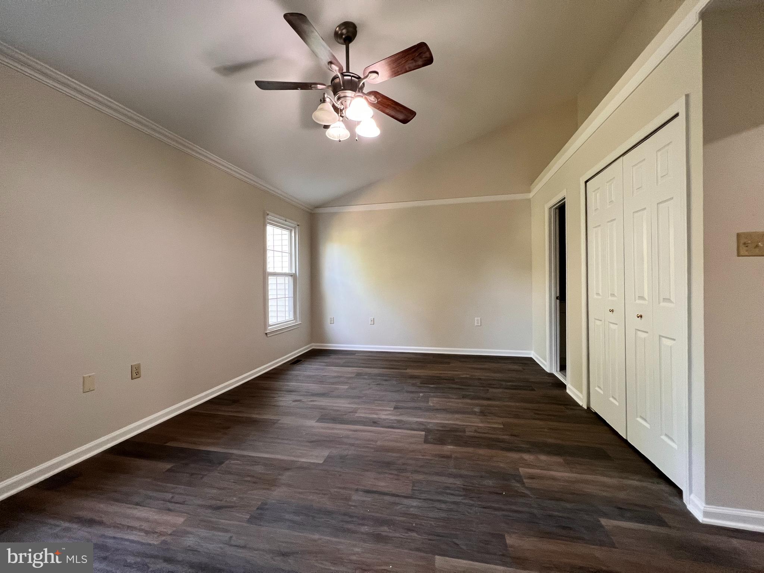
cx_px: 382
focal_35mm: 13
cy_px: 286
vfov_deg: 89.9
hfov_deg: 106.2
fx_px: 287
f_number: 1.8
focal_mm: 1.57
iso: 250
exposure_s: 1/60
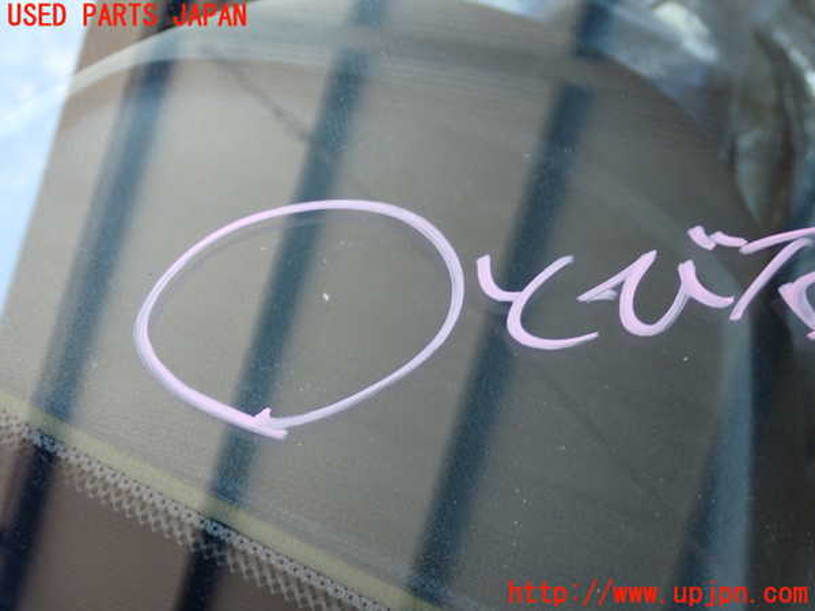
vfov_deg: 30.9
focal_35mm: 47
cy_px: 306
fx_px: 1107
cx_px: 408
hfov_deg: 40.4
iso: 200
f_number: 3.1
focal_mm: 8.4
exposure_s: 1/60
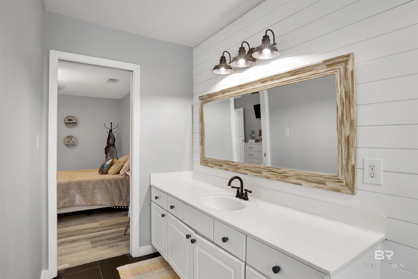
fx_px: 209
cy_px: 140
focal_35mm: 18
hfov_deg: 90.0
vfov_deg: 67.4
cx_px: 209
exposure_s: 1/3
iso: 200
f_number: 11
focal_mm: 18
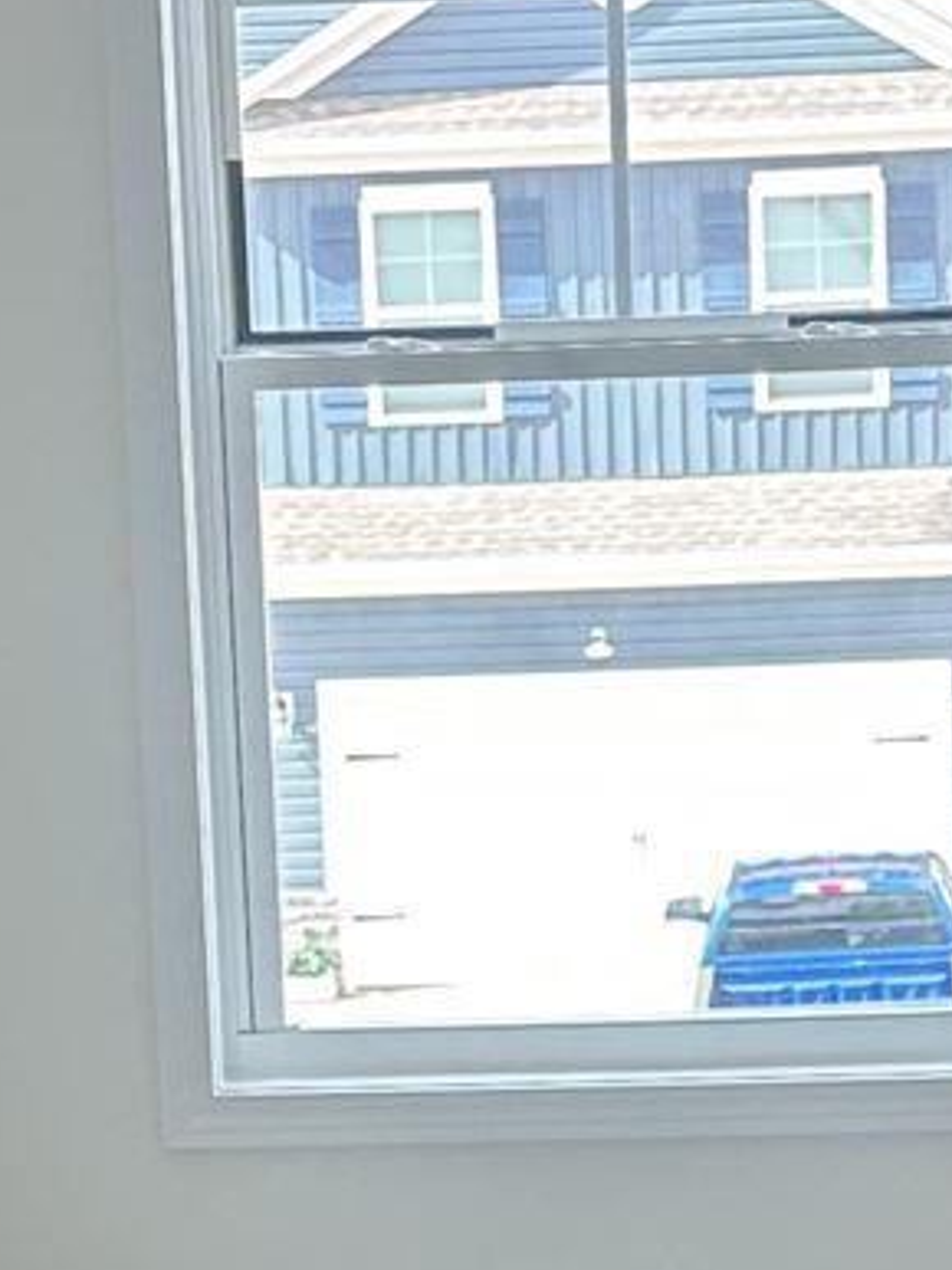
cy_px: 1375
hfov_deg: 10.4
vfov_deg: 13.5
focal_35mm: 143
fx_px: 5247
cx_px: 525
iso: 100
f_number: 1.78
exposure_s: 1/165
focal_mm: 6.86
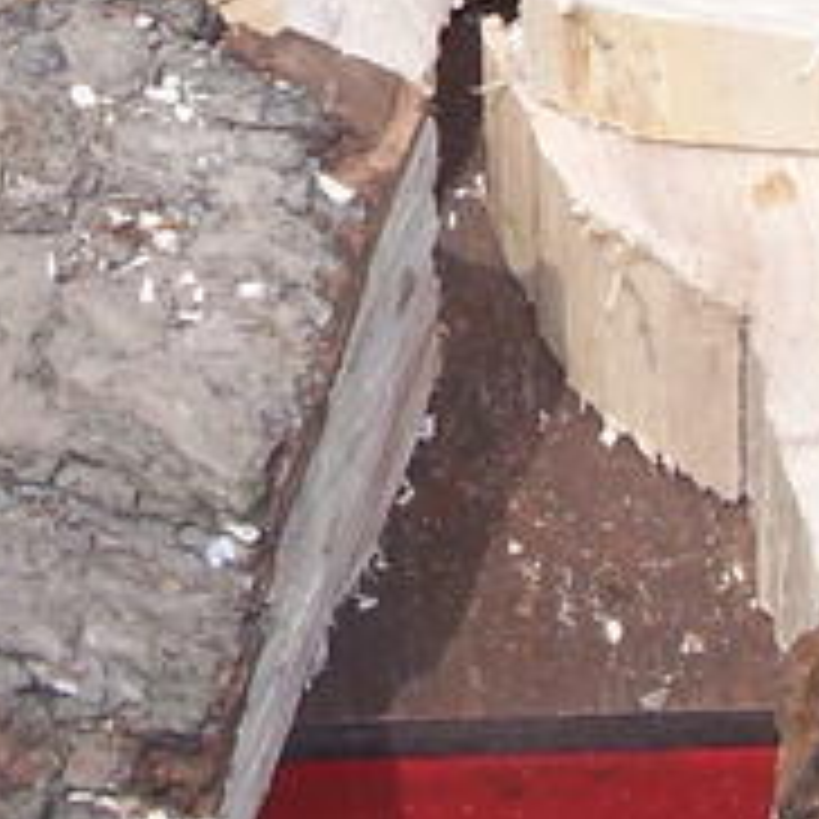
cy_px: -16
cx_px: 171
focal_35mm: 166
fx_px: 4443
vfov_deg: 10.4
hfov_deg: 10.5
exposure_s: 1/500
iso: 80
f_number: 5.6
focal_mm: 6.3
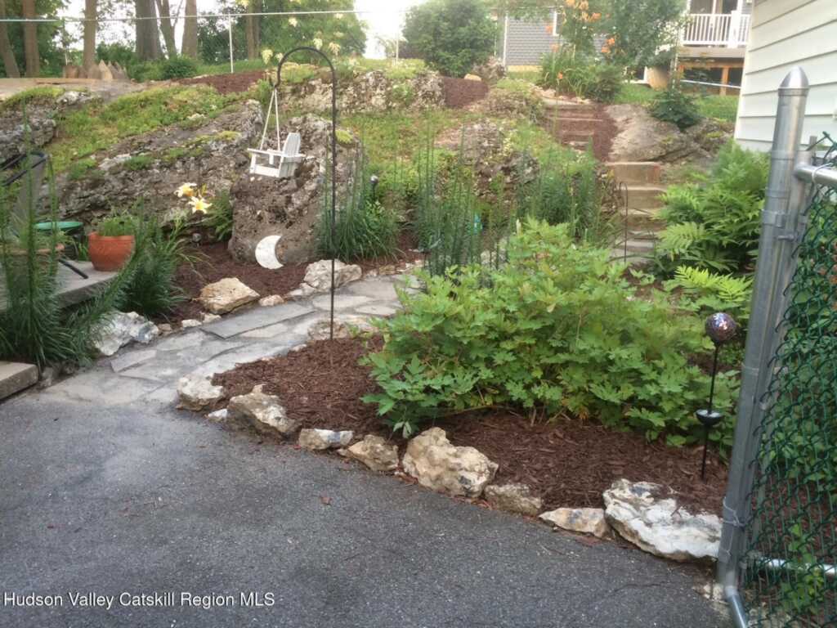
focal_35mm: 29
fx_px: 701
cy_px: 314
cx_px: 418
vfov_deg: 48.2
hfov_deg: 61.7
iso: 80
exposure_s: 1/30
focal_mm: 4.15
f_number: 2.2
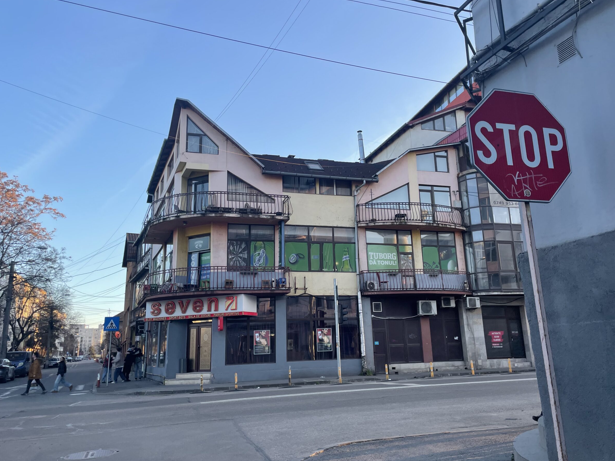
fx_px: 497
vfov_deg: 49.7
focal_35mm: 28
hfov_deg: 63.4
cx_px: 313
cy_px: 232
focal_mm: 4.2
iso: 32
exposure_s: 1/467
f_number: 1.6
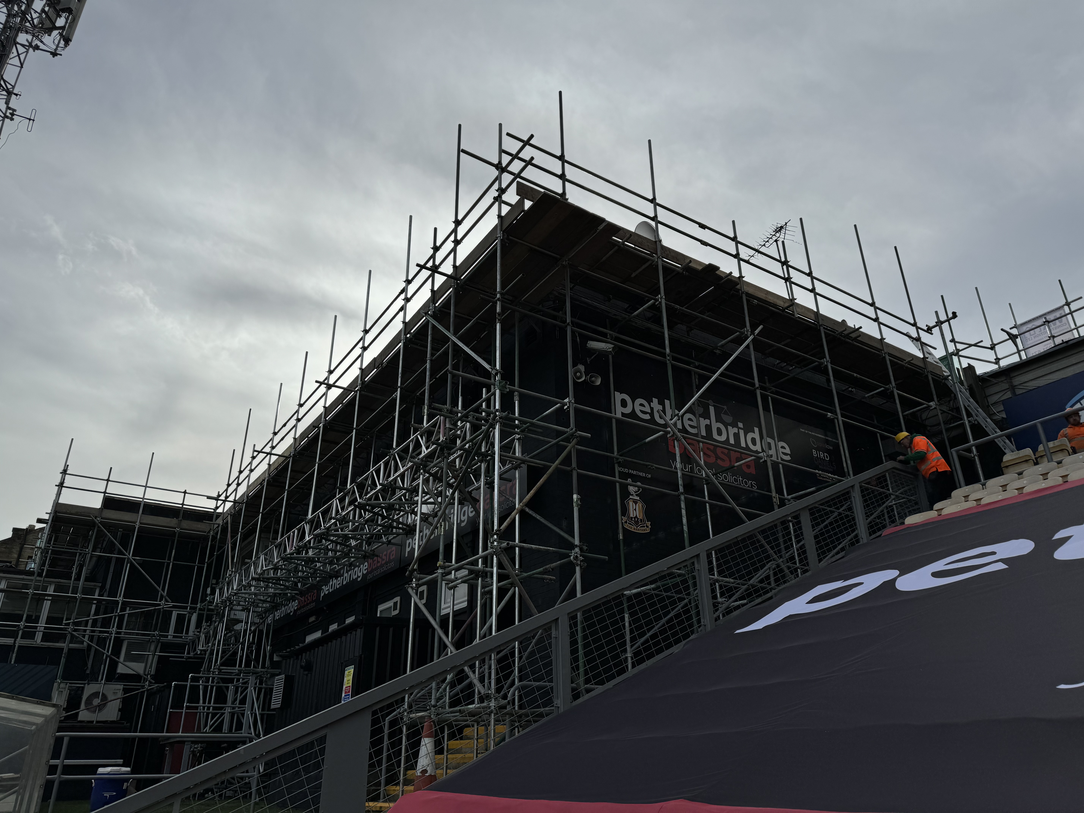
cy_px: 406
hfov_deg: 71.6
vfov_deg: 56.8
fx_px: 752
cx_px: 542
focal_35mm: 24
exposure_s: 1/9009
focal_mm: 6.76
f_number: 1.78
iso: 80
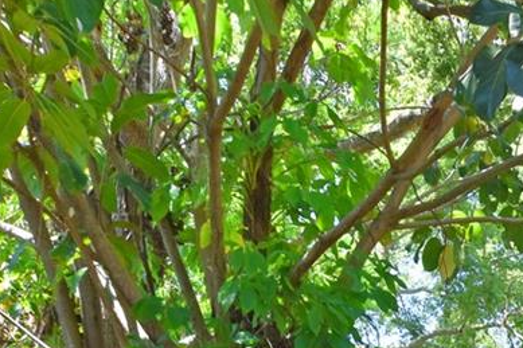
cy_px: 669
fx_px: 1075
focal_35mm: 74
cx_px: 659
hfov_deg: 24.3
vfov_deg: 15.3
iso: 400
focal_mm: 12
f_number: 7.1
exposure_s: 1/200
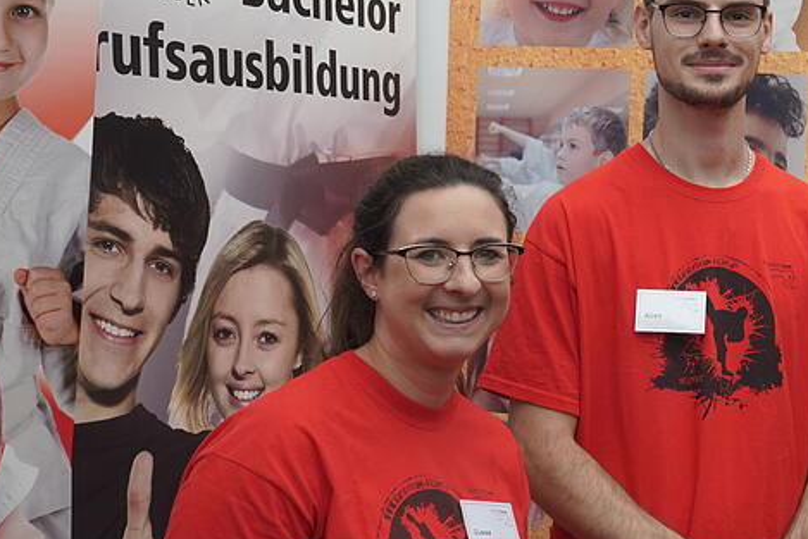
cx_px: 702
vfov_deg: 24.2
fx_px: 1257
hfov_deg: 34.0
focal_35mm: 56
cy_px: 270
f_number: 16
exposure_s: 1/30
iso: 1000
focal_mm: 28
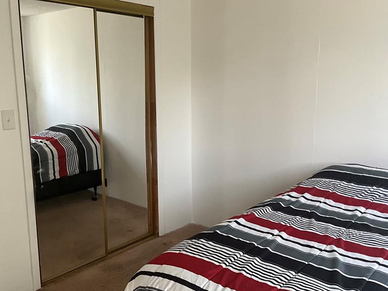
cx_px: 177
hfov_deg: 52.6
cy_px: 147
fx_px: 392
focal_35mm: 35
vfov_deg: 40.7
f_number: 1.8
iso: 100
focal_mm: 3
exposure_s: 1/60
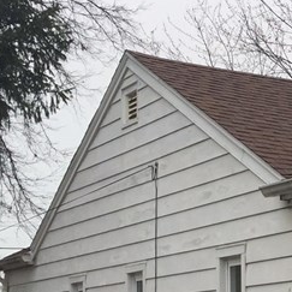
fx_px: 1031
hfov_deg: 14.9
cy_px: 300
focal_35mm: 108
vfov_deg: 15.8
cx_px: 446
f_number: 2.2
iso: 32
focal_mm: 4.15
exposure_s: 1/719
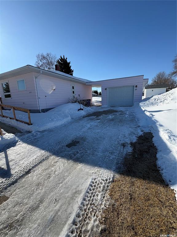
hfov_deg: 85.7
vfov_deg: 102.1
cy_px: 118
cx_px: 88
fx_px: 95
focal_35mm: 14
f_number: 2.2
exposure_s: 1/2083
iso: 50
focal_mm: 2.22
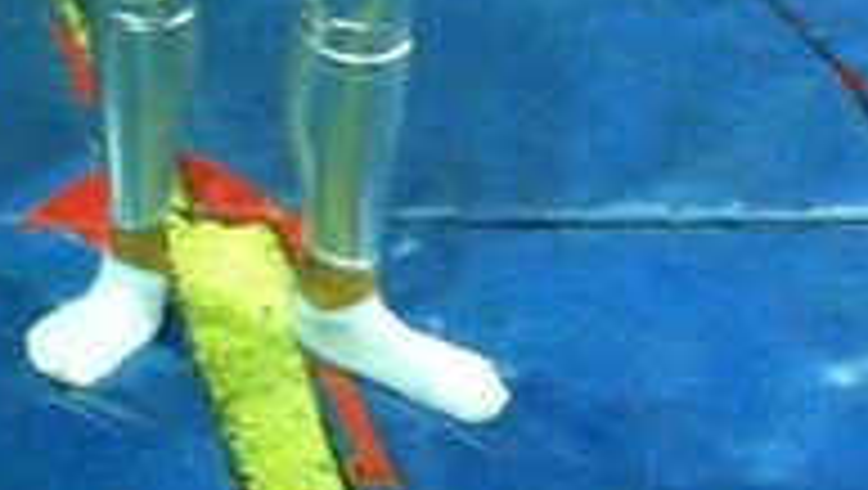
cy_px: -490
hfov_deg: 16.1
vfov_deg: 9.1
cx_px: -274
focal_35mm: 126
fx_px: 2903
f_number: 2.8
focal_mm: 3.85
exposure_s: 1/15
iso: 500
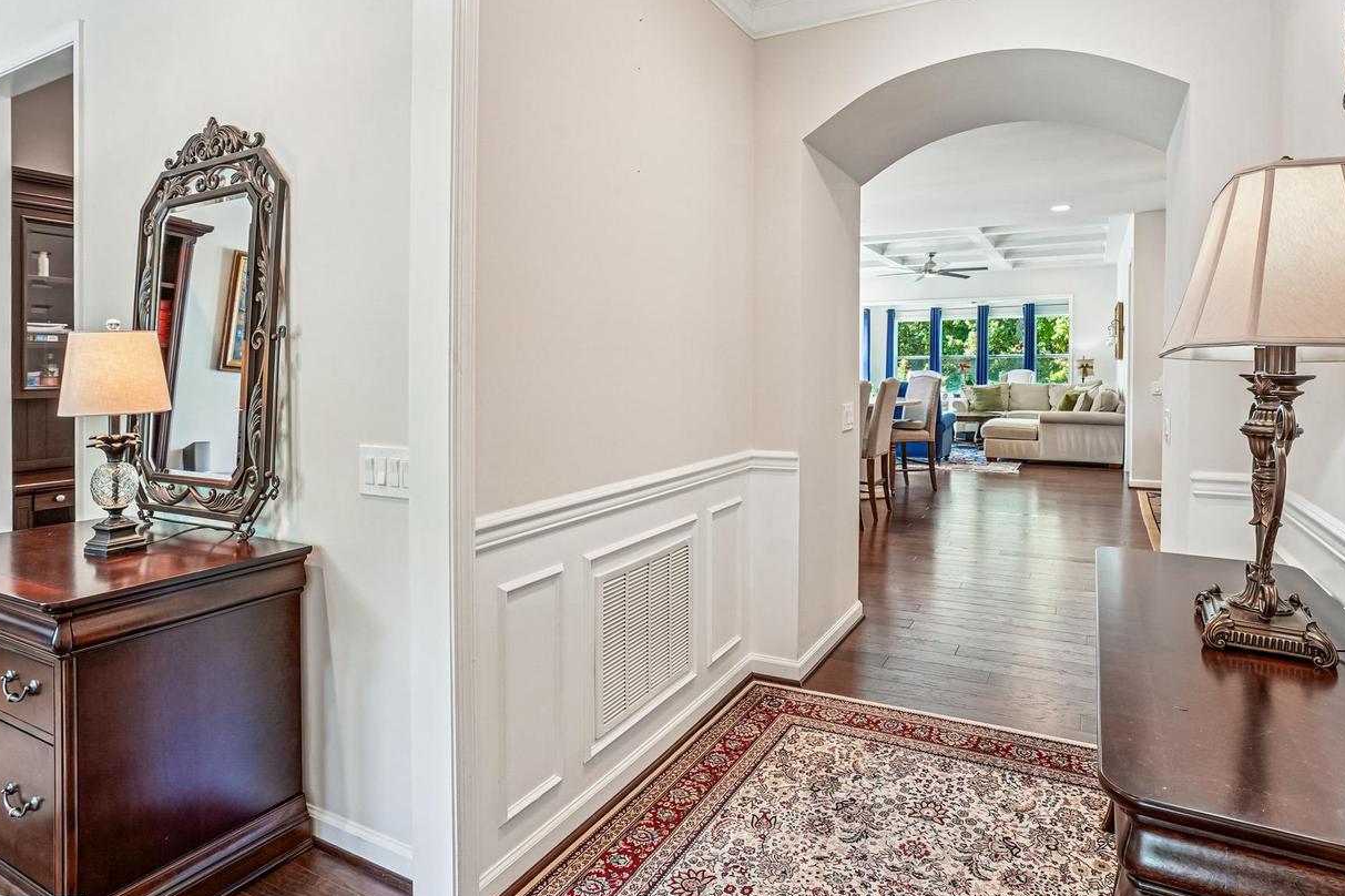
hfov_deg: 86.8
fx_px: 710
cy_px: 421
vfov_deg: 64.5
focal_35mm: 19
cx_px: 711
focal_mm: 16
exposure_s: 1/2.5
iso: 100
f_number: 8
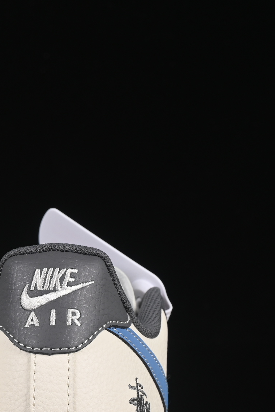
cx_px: -48
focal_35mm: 183
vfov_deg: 11.2
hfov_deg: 7.4
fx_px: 2096
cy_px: 328
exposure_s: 1/60
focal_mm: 50
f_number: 8
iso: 160
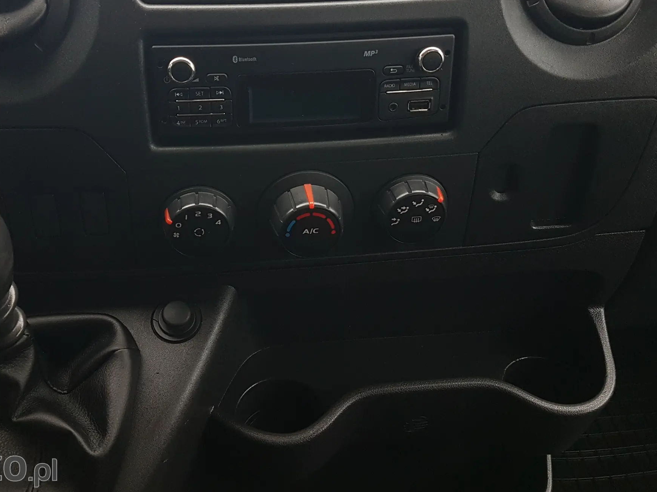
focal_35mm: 36
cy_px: 154
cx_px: 275
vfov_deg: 39.1
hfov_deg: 51.1
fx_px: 683
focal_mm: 4.2
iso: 125
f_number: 1.7
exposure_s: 1/50
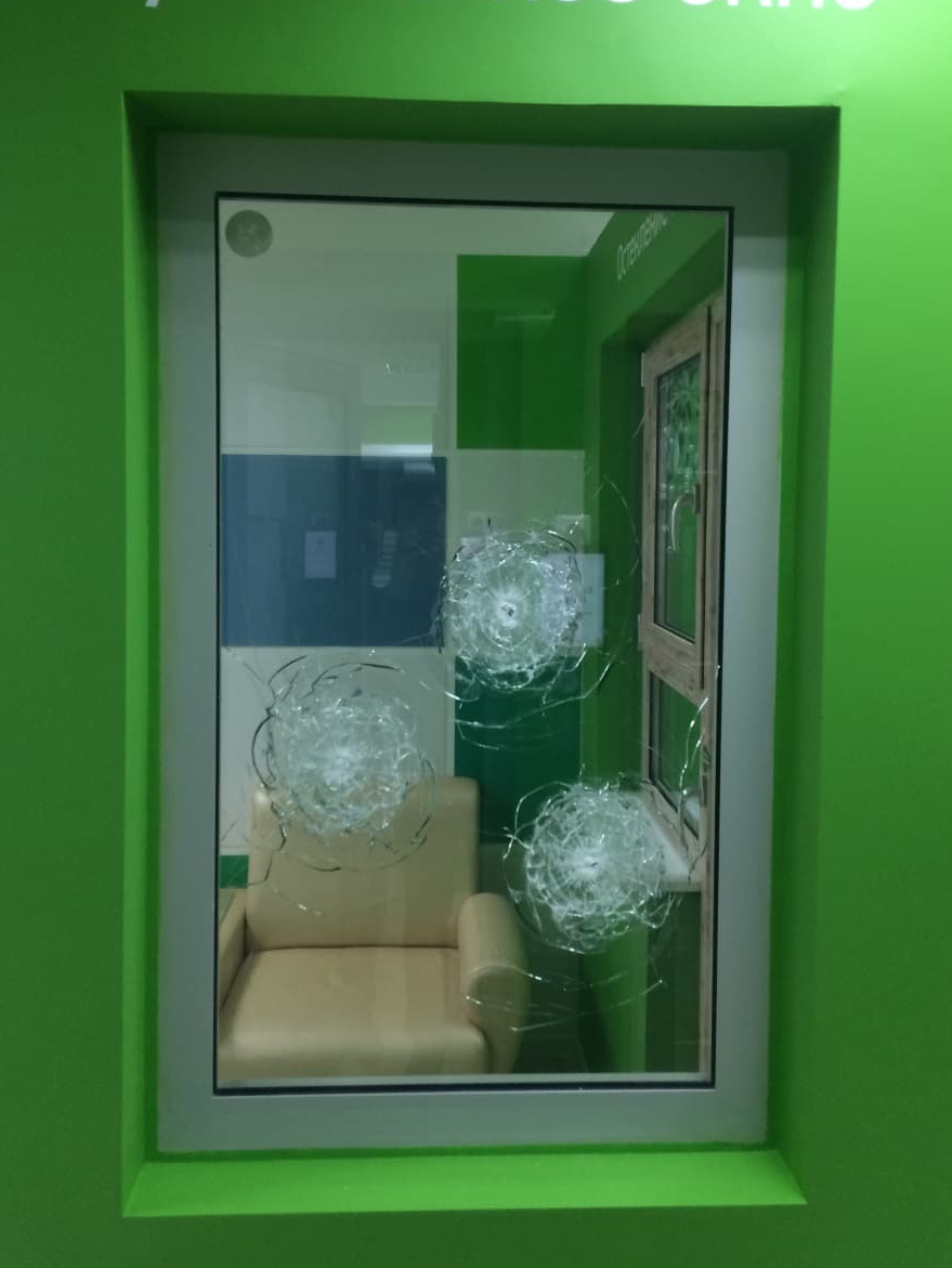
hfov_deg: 43.0
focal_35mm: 33
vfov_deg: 55.2
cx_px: 501
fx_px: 1209
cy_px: 571
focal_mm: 4.15
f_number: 2.2
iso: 125
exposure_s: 1/33
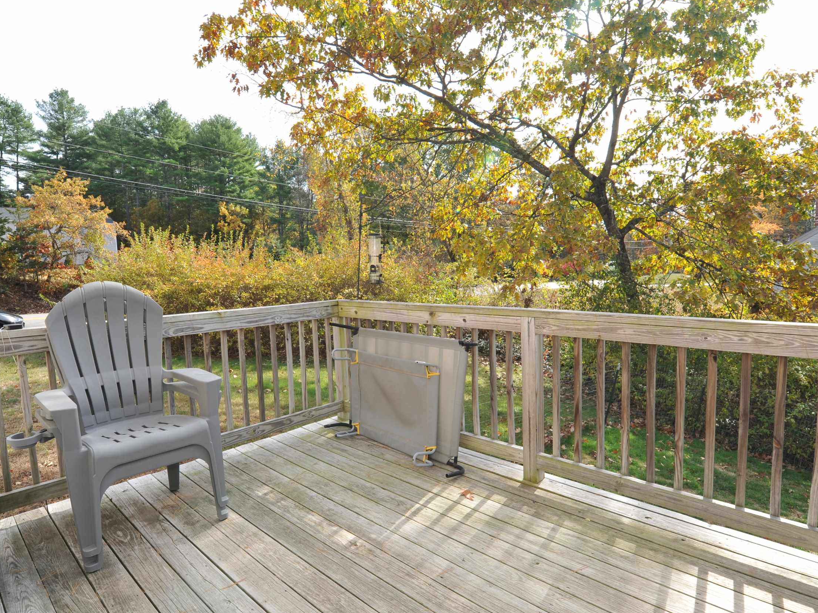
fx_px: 473
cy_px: 314
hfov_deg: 81.7
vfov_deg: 66.0
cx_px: 393
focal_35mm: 20
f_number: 11
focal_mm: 15
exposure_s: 1/60
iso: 200
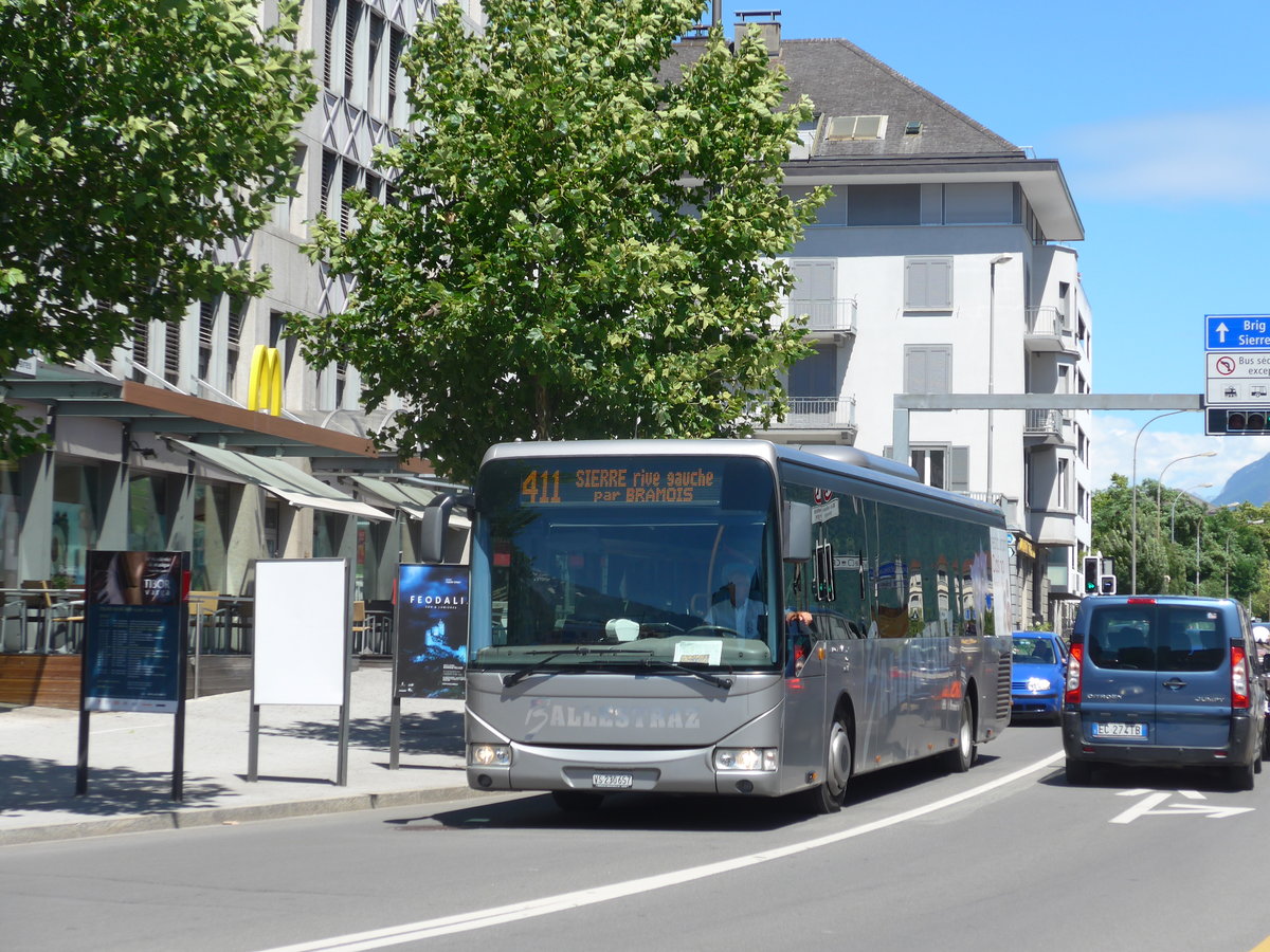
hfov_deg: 24.4
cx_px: 635
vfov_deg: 18.4
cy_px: 476
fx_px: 2935
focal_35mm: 80
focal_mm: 16
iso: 80
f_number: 4.4
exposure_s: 1/400
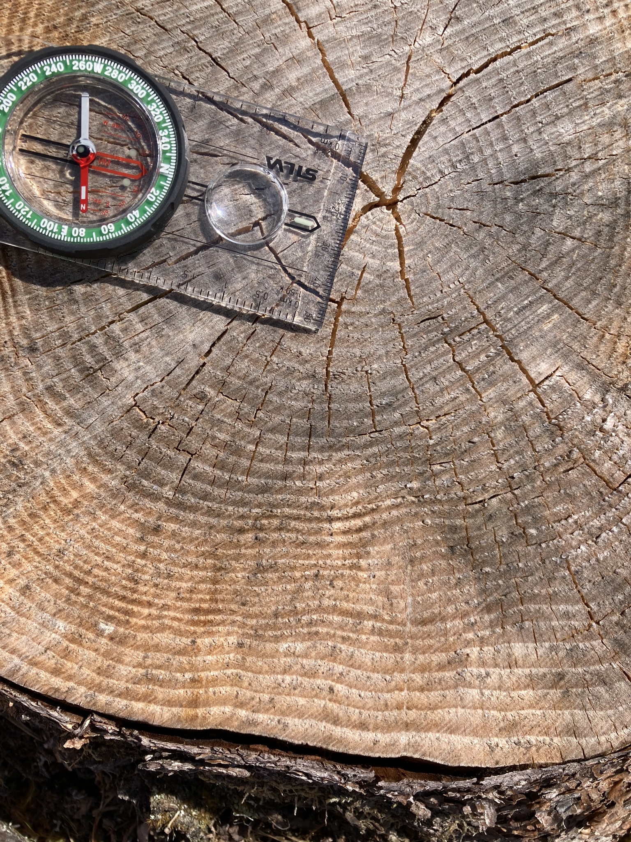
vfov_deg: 63.4
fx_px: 681
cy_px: 421
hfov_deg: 49.7
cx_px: 316
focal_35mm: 28
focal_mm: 3.99
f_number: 1.8
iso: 20
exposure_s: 1/2183
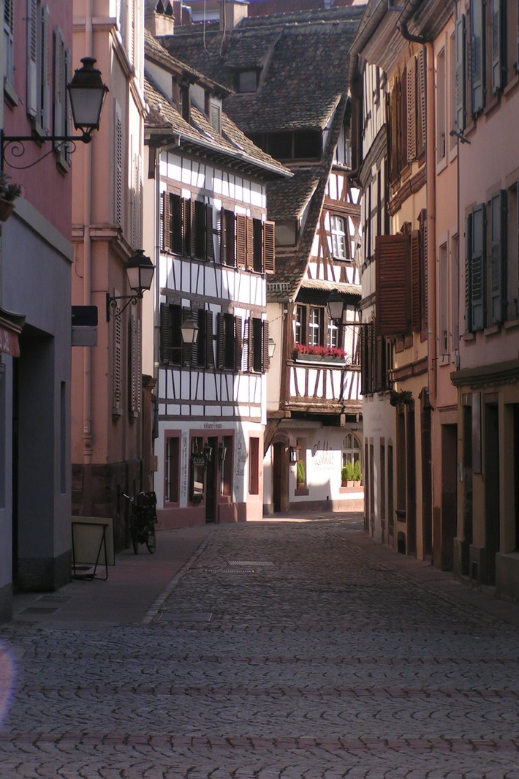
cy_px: 390
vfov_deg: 16.5
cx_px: 276
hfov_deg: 11.1
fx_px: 2681
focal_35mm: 124
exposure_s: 1/200
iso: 50
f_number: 5
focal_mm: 18.2
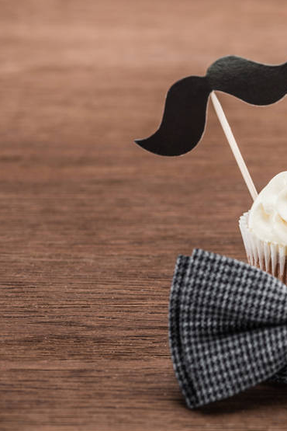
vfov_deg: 12.9
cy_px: 216
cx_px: 313
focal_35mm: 159
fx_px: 1901
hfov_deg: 8.6
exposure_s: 1/160
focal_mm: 105
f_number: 9
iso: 125
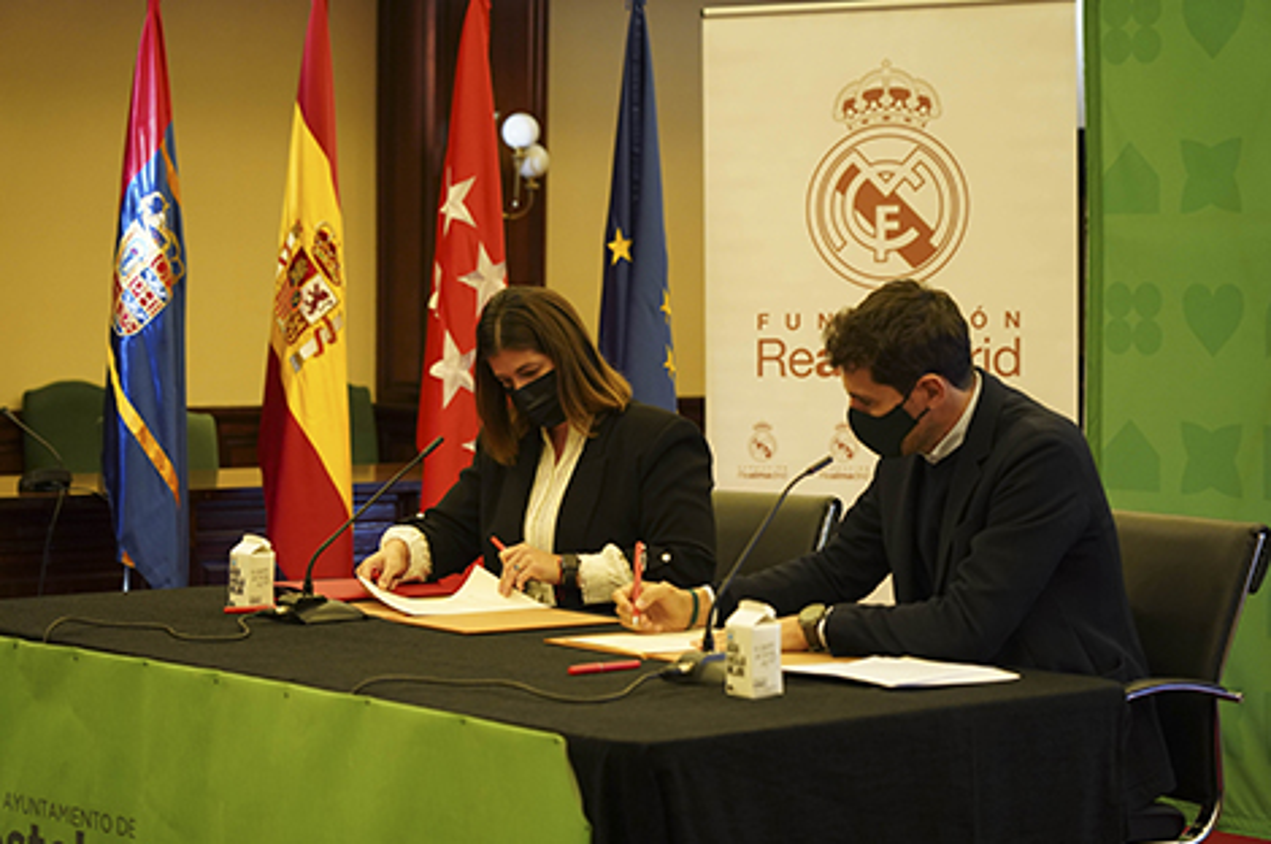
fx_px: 2891
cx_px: 636
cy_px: 422
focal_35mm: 82
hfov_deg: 24.8
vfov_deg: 16.6
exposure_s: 1/160
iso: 2500
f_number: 4
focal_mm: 82
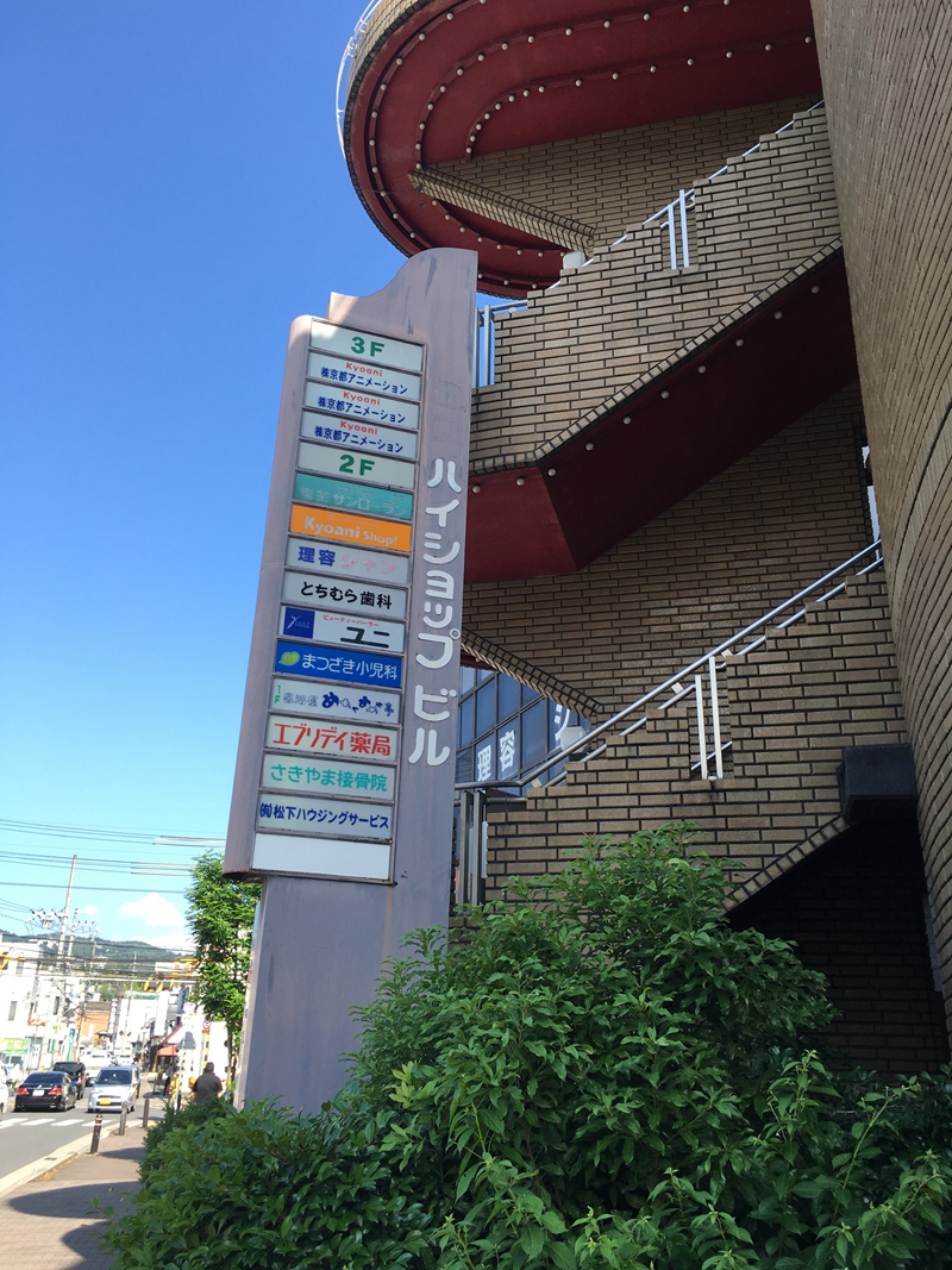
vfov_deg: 61.7
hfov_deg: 48.2
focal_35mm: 29
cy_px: 635
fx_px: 1064
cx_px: 476
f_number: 2.2
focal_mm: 4.15
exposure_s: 1/458
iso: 25
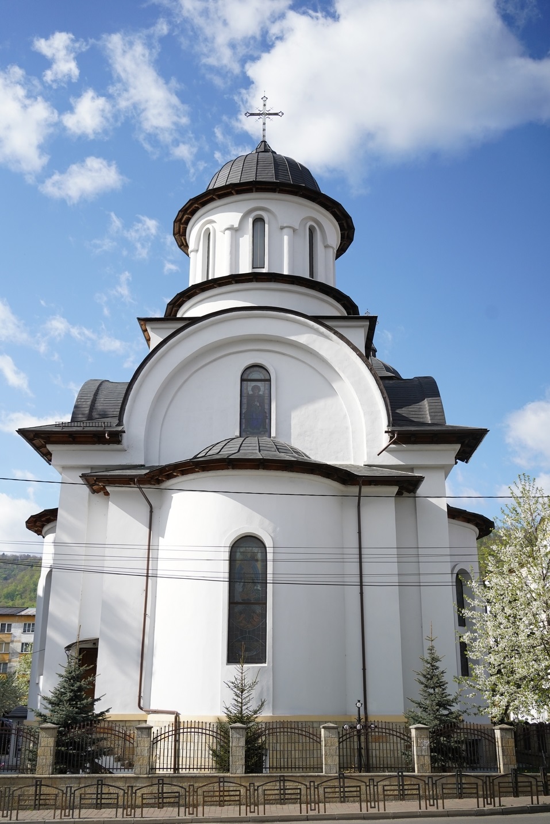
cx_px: 275
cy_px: 412
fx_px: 802
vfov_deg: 54.4
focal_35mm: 35
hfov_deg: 37.9
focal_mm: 35
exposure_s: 1/5000
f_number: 5
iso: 800
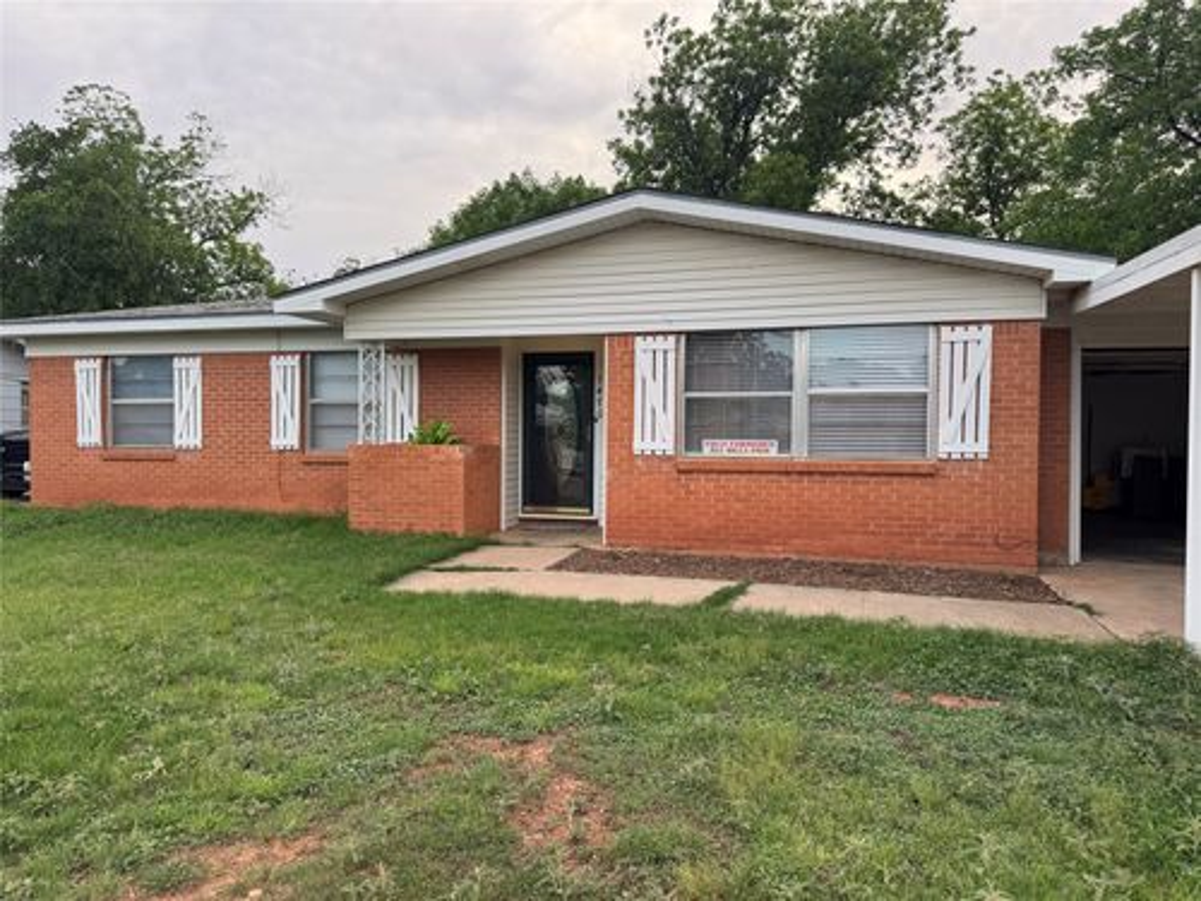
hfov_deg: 71.6
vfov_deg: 56.8
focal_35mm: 24
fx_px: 833
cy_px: 450
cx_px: 600
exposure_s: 1/345
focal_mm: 6.76
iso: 80
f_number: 1.78
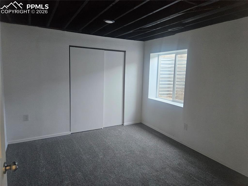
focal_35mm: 23
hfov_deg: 74.0
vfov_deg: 58.8
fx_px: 165
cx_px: 124
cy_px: 93
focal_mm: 5.4
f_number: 1.8
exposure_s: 1/120
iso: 1000
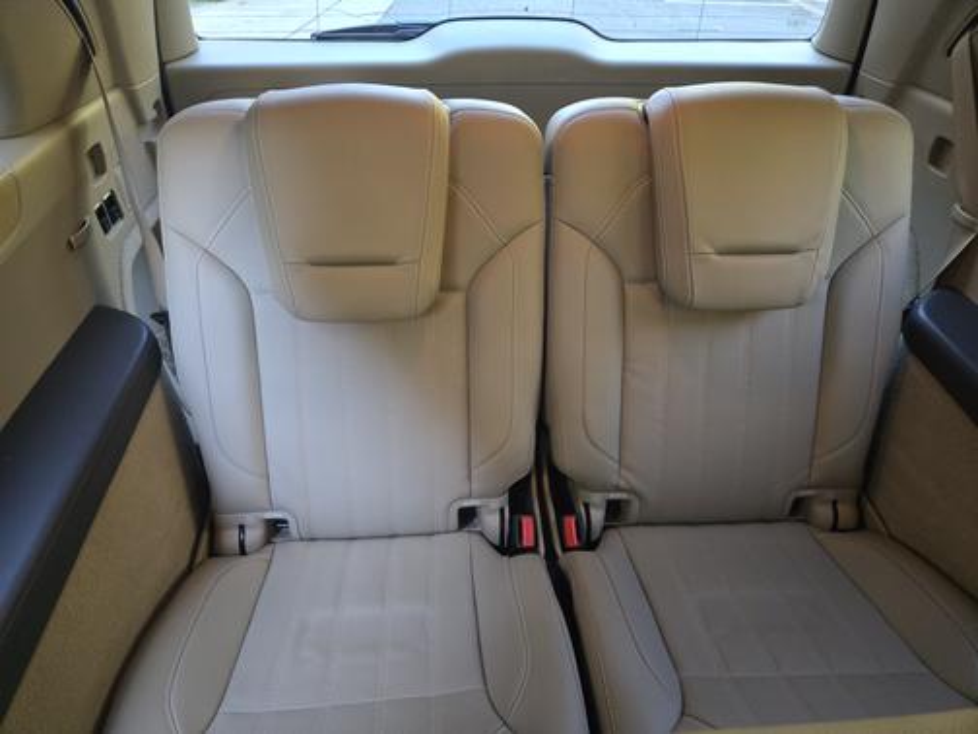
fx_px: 650
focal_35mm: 23
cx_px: 489
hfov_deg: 73.9
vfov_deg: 58.9
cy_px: 367
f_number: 1.8
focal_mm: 5.4
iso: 640
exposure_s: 1/60
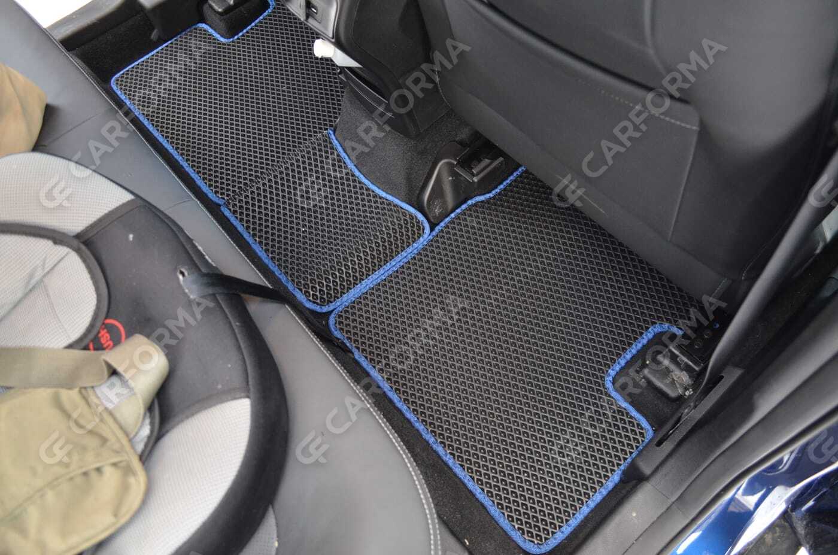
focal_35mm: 27
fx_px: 627
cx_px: 419
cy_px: 278
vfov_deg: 47.7
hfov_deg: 67.5
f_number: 3.5
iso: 1400
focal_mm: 18
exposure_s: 1/30
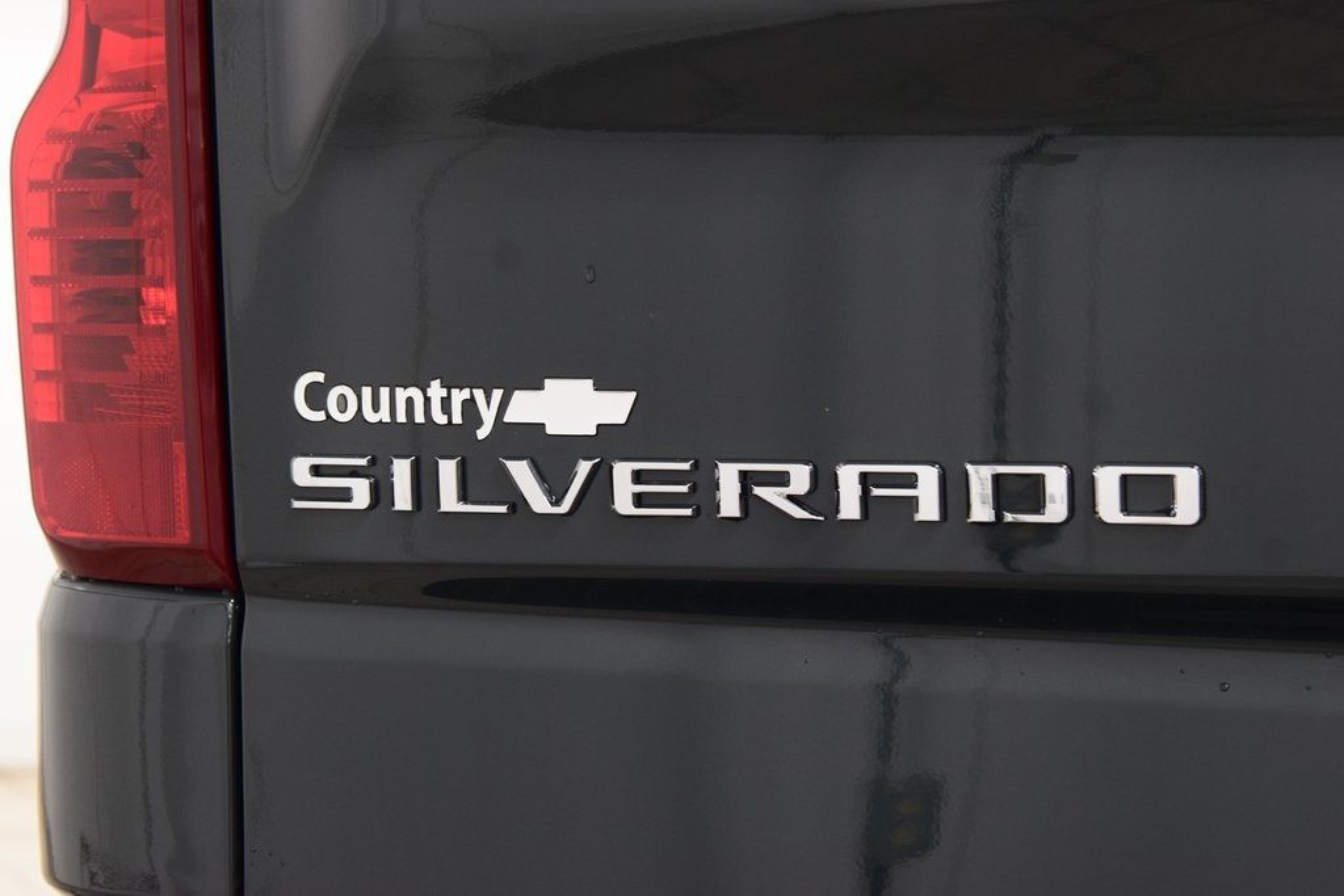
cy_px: 448
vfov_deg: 17.5
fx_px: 2912
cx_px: 672
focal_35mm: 78
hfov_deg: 26.0
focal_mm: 52
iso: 1000
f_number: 6.3
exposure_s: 1/15
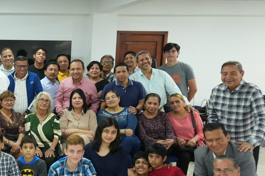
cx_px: -27
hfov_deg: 32.4
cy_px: 119
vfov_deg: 24.9
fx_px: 398
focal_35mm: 54
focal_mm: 16
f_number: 4
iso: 800
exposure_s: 1/80
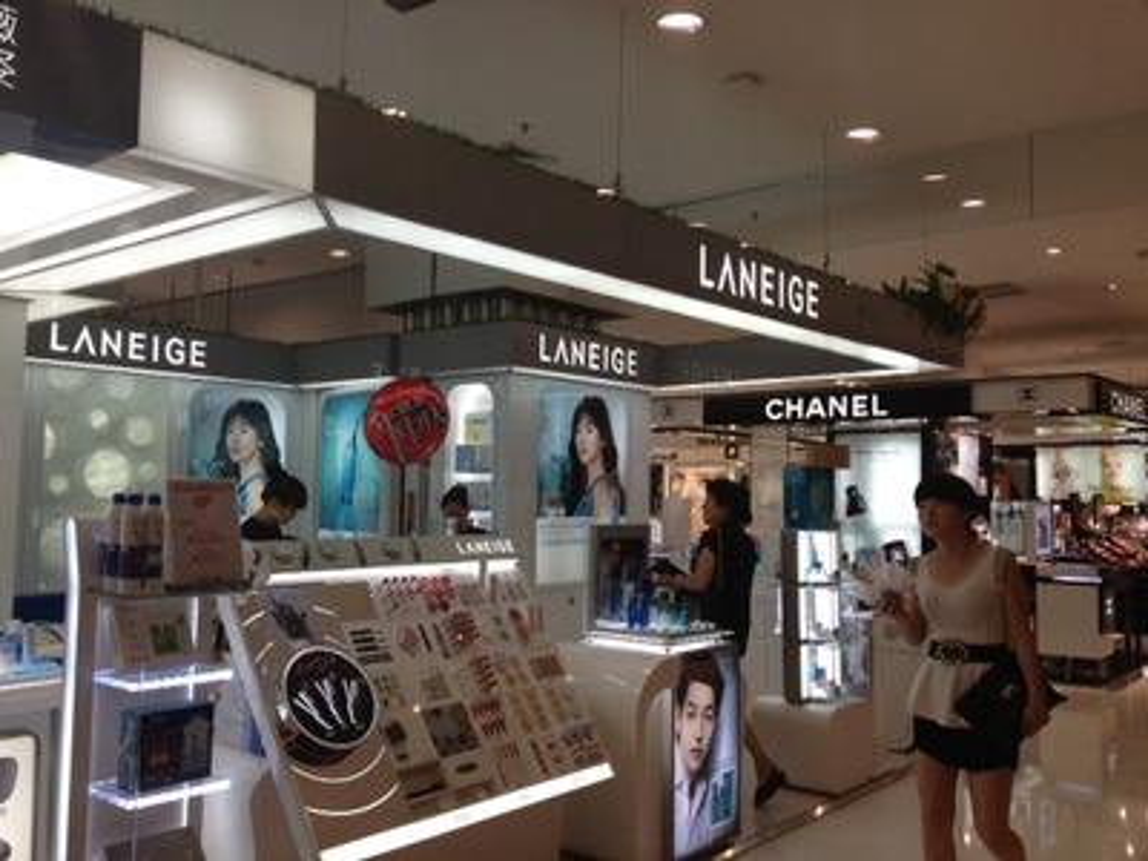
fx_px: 1161
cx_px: 574
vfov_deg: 40.7
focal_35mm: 35
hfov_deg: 52.6
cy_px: 430
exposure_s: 1/120
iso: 80
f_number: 2.4
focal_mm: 4.28
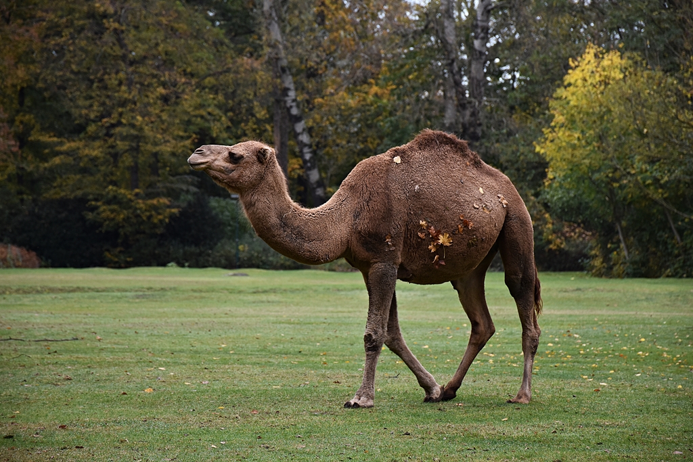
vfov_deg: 7.9
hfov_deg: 11.8
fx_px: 3350
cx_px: 346
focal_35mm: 174
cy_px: 231
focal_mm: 116
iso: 450
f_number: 5.6
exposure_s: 1/250
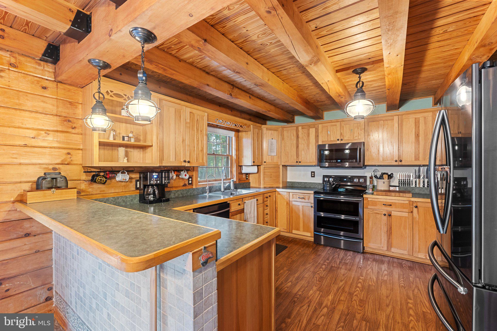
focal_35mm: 15
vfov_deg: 77.3
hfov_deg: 100.4
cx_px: 248
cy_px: 166
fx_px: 207
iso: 640
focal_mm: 10
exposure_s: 1.6
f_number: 8
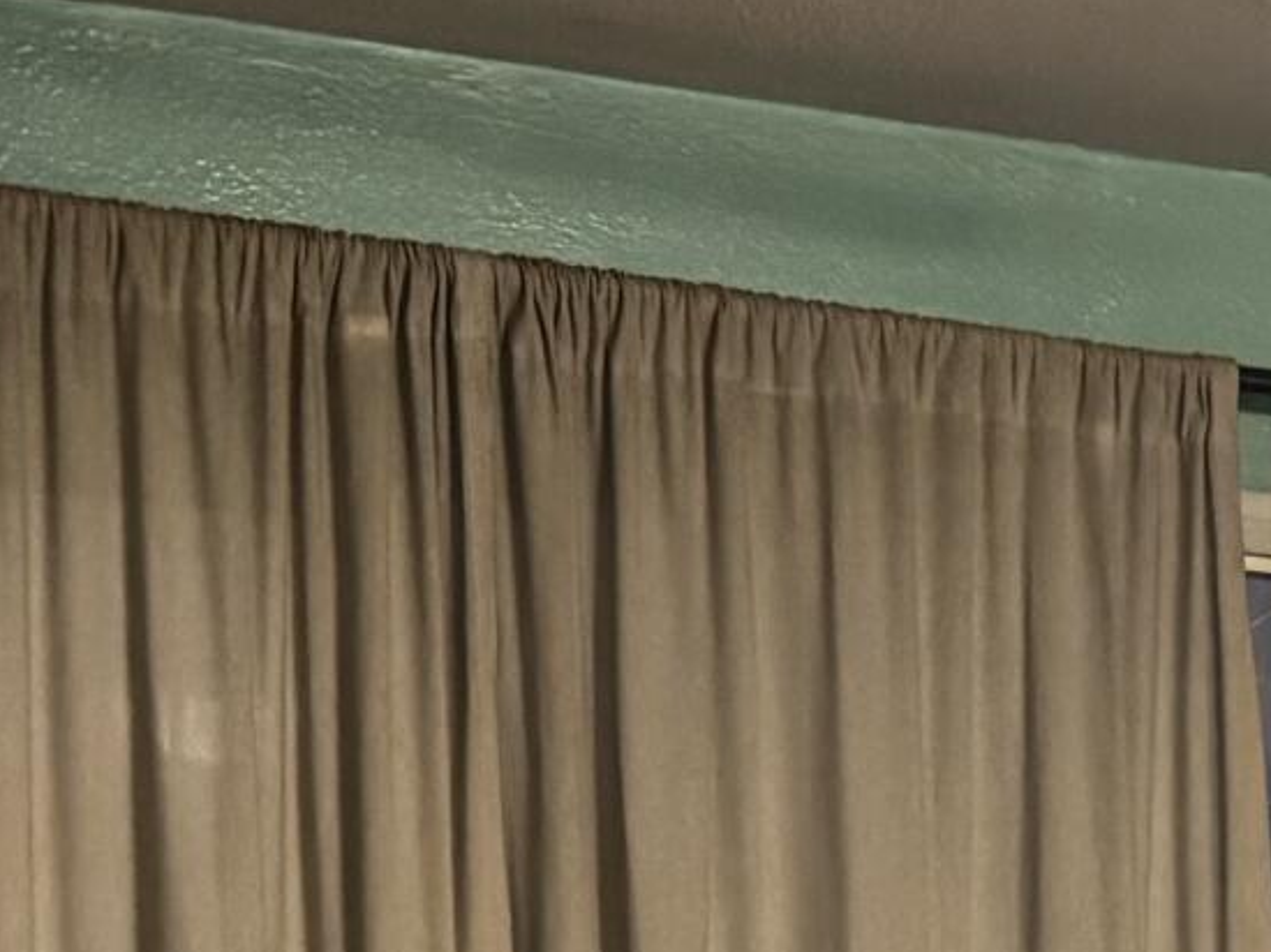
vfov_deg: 10.8
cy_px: 1516
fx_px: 4808
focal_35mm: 131
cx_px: 2854
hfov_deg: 12.5
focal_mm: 6.76
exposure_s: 1/30
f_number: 1.78
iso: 800
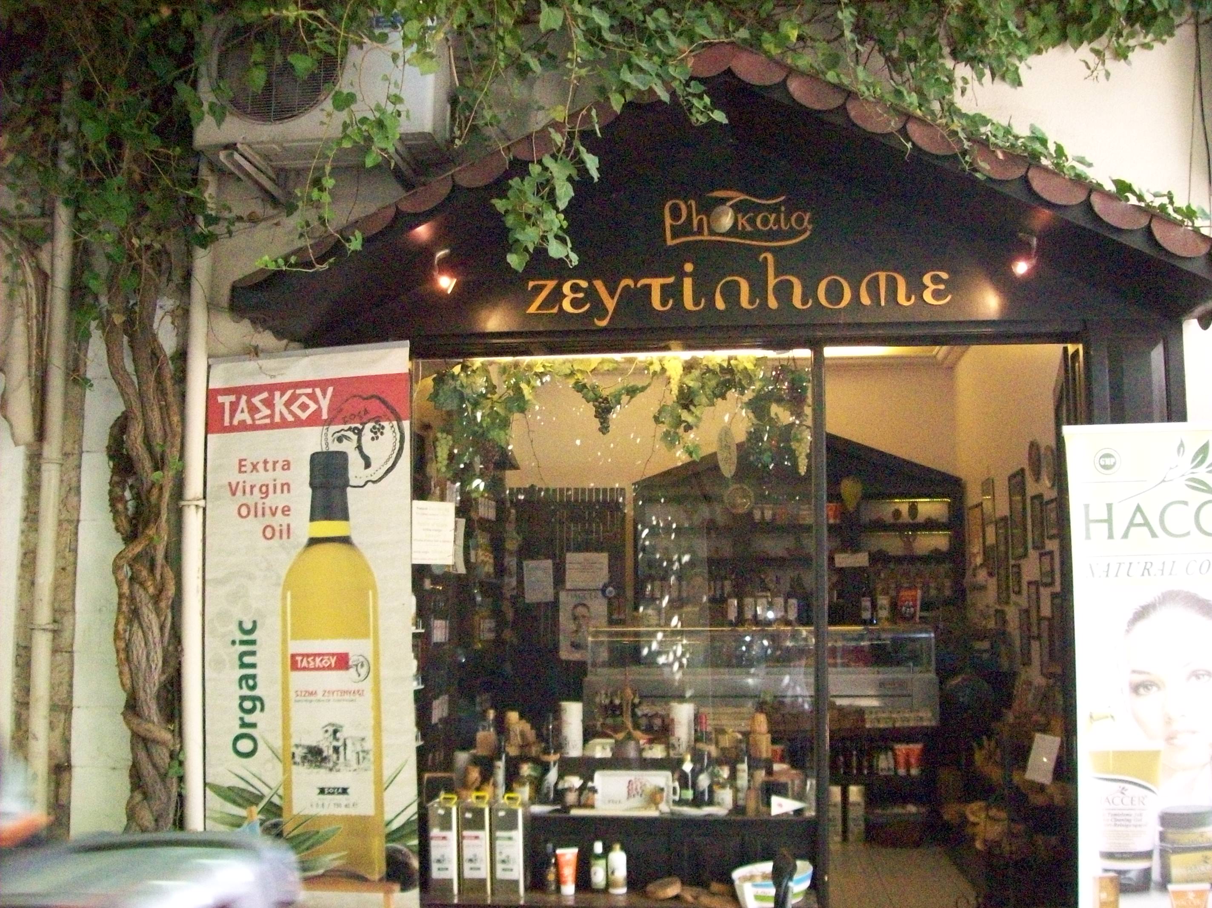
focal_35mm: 36
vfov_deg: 39.6
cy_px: 454
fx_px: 1260
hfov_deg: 51.4
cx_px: 606
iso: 800
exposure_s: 1/128
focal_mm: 6
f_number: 2.7
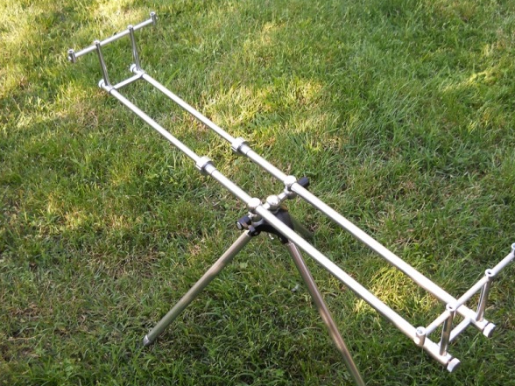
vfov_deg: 29.7
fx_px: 729
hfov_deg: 38.9
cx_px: 257
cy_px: 196
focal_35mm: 49
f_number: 3.3
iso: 80
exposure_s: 1/60
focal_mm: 7.88
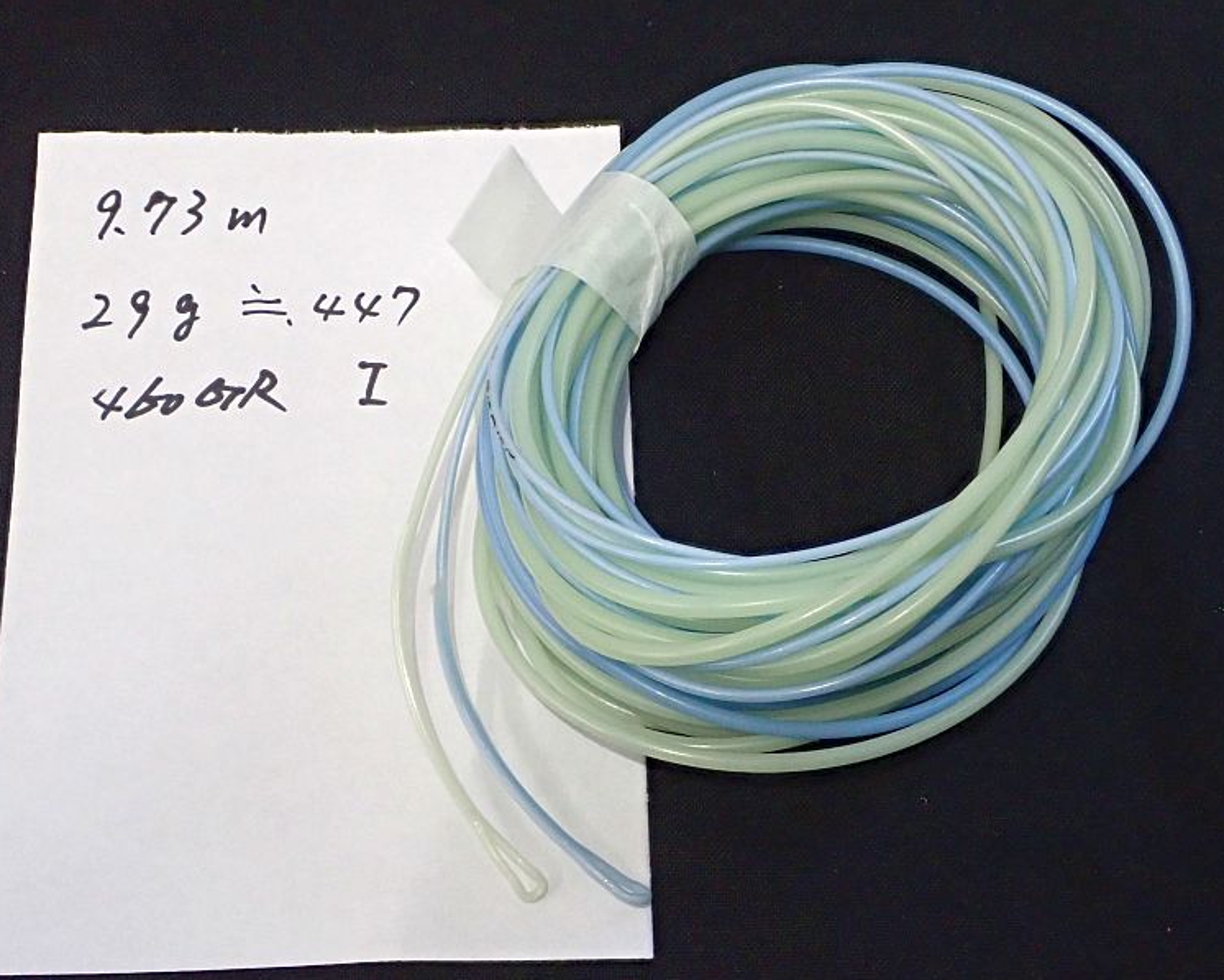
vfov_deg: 33.4
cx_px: 614
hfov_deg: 41.1
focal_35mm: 45
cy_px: 491
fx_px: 1630
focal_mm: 7.86
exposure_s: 1/40
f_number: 4
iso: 1000
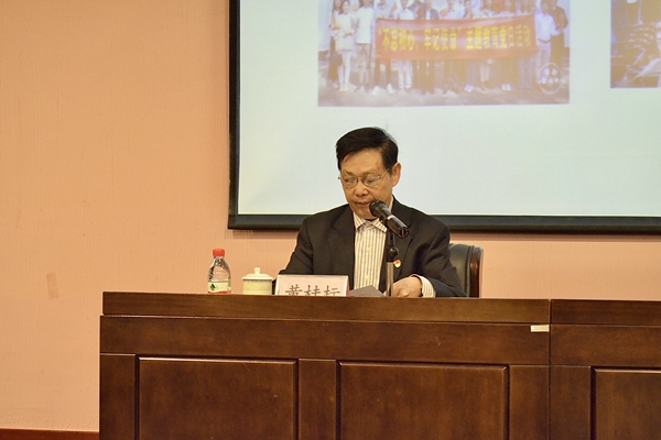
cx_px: 330
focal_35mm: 82
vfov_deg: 16.6
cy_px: 220
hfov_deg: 24.6
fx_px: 1515
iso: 4000
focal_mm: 55
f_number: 5.6
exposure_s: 1/30
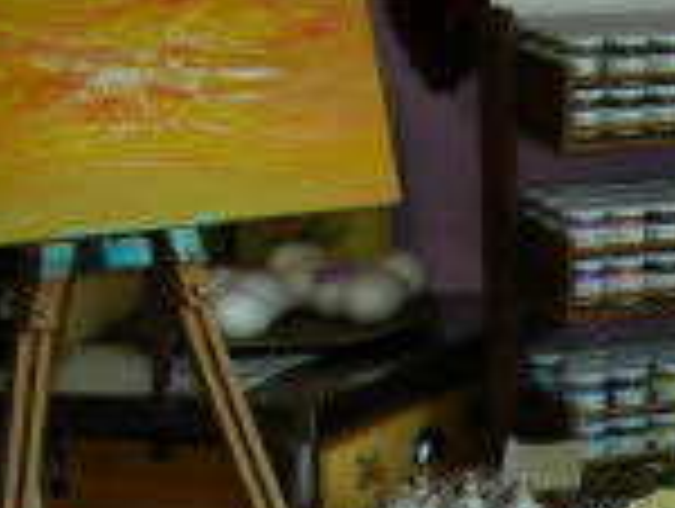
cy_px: 782
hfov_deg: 14.3
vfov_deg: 11.0
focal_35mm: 129
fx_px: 2519
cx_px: 1017
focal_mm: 6.3
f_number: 3.2
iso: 50
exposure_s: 1/30
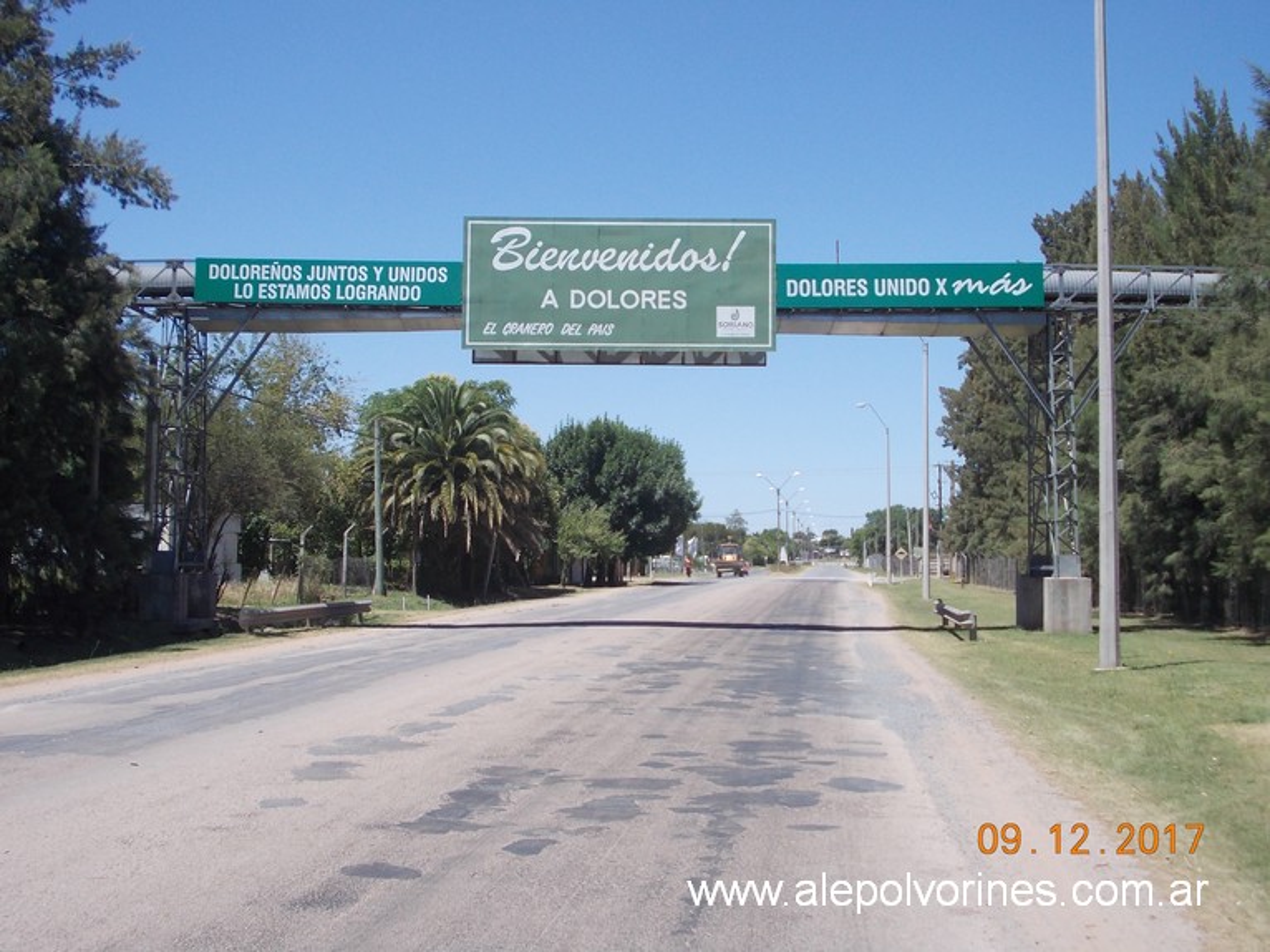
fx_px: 1577
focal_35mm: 43
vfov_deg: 33.6
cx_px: 635
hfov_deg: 43.9
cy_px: 476
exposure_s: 1/250
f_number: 6.5
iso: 80
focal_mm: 6.1
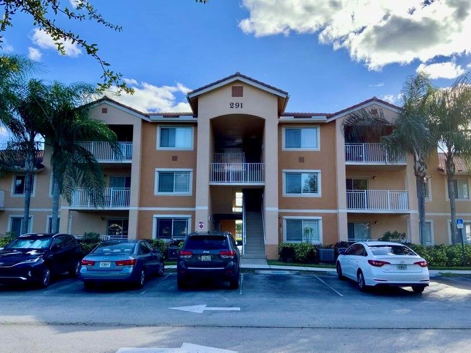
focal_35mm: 30
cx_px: 229
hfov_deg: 59.9
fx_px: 408
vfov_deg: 46.8
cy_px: 174
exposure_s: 1/978
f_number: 1.8
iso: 16
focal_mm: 3
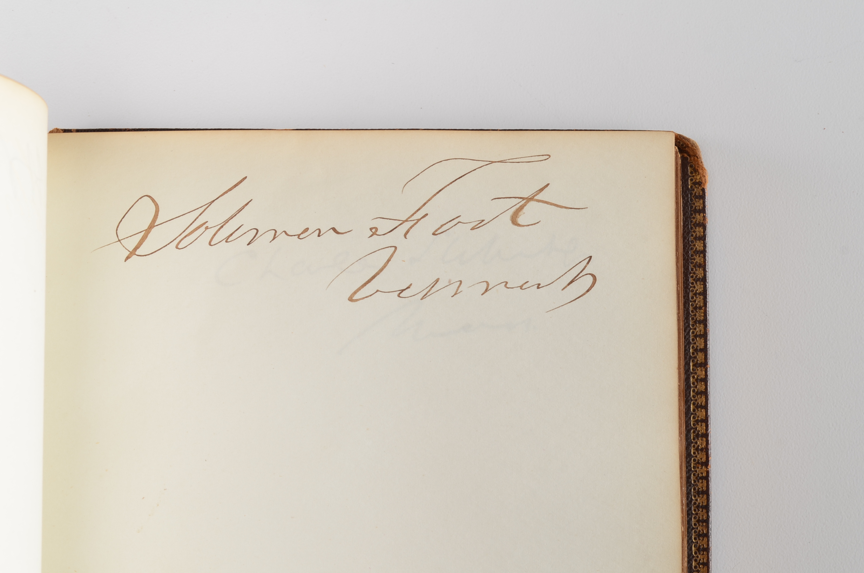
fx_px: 1509
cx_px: 432
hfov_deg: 32.0
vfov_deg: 21.5
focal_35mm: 63
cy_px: 286
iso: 100
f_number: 9
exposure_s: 1/100
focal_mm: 42
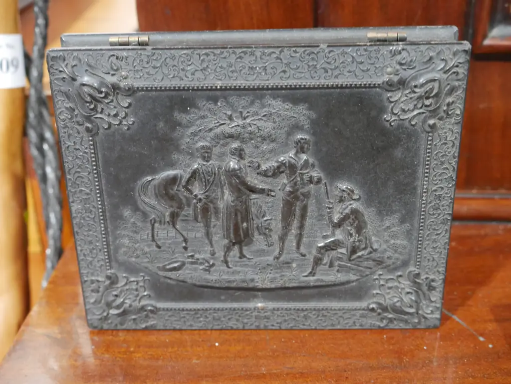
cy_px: 192
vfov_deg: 30.3
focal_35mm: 48
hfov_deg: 39.6
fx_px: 709
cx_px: 256
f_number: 5.2
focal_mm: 24
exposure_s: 1/50
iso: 3200
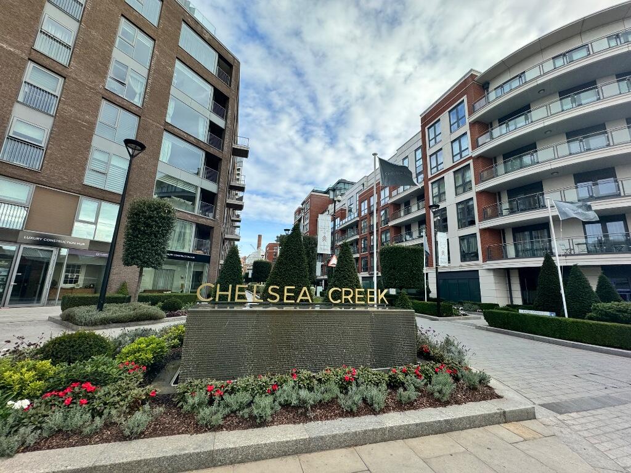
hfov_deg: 102.1
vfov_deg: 85.7
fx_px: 255
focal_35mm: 14
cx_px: 316
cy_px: 236
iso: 50
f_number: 2.2
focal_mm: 2.22
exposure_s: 1/749
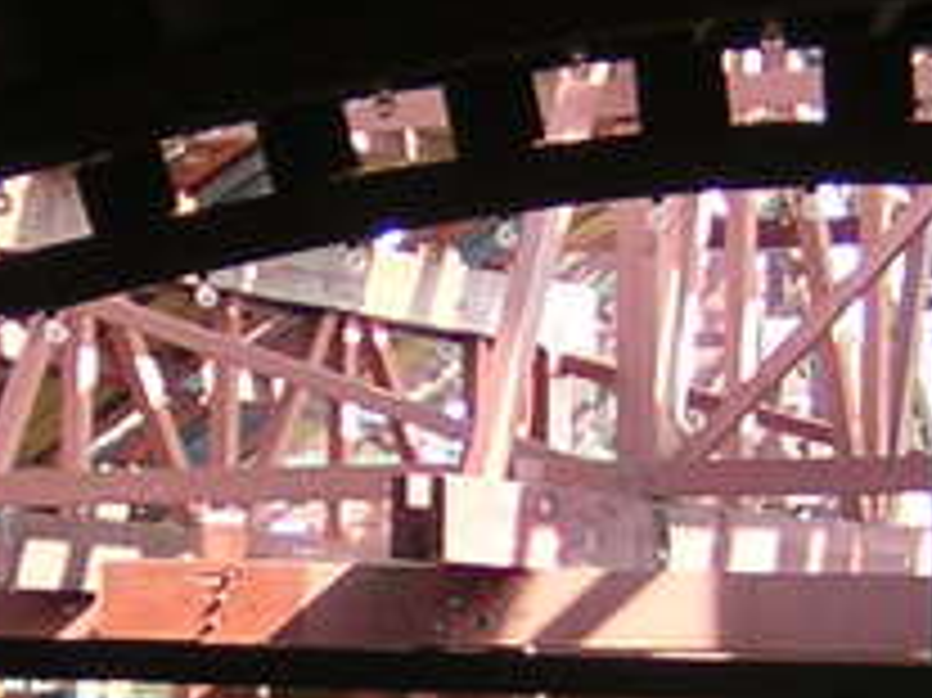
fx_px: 7292
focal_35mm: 271
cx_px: 437
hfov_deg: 7.3
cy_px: 504
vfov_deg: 5.5
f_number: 3.6
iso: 100
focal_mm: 9.1
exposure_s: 1/47.6
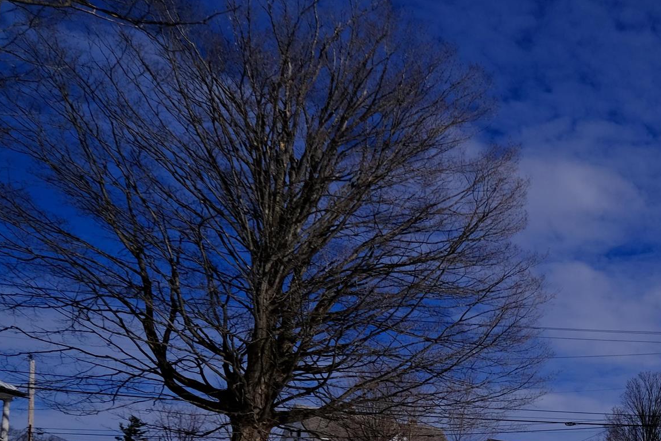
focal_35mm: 40
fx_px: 734
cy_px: 557
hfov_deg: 34.3
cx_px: 861
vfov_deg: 28.2
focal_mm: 10
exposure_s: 1/2200
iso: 160
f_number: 6.4
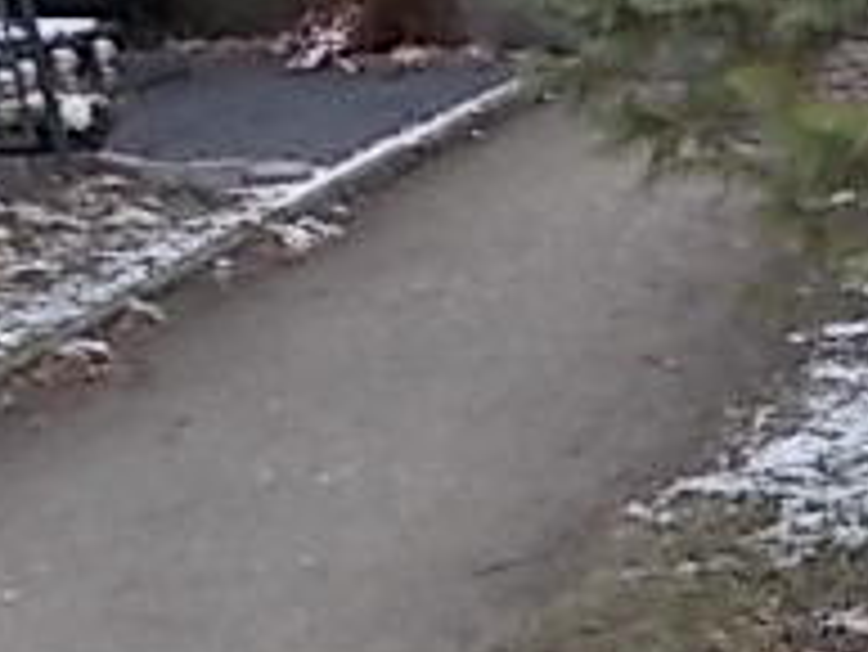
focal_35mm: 86
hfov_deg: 20.4
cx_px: 1192
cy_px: 643
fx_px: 2158
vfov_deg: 16.8
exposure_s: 1/50
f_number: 3.2
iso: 80
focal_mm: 4.6
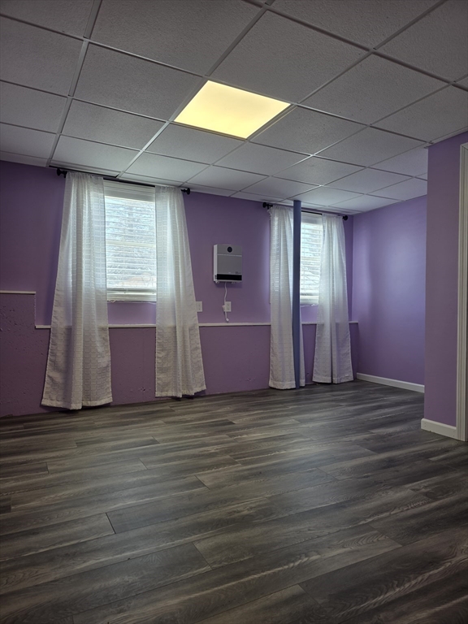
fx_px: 415
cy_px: 312
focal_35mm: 23
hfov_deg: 58.9
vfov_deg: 73.9
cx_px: 234
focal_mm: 6.3
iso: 16
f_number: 1.7
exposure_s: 1/120
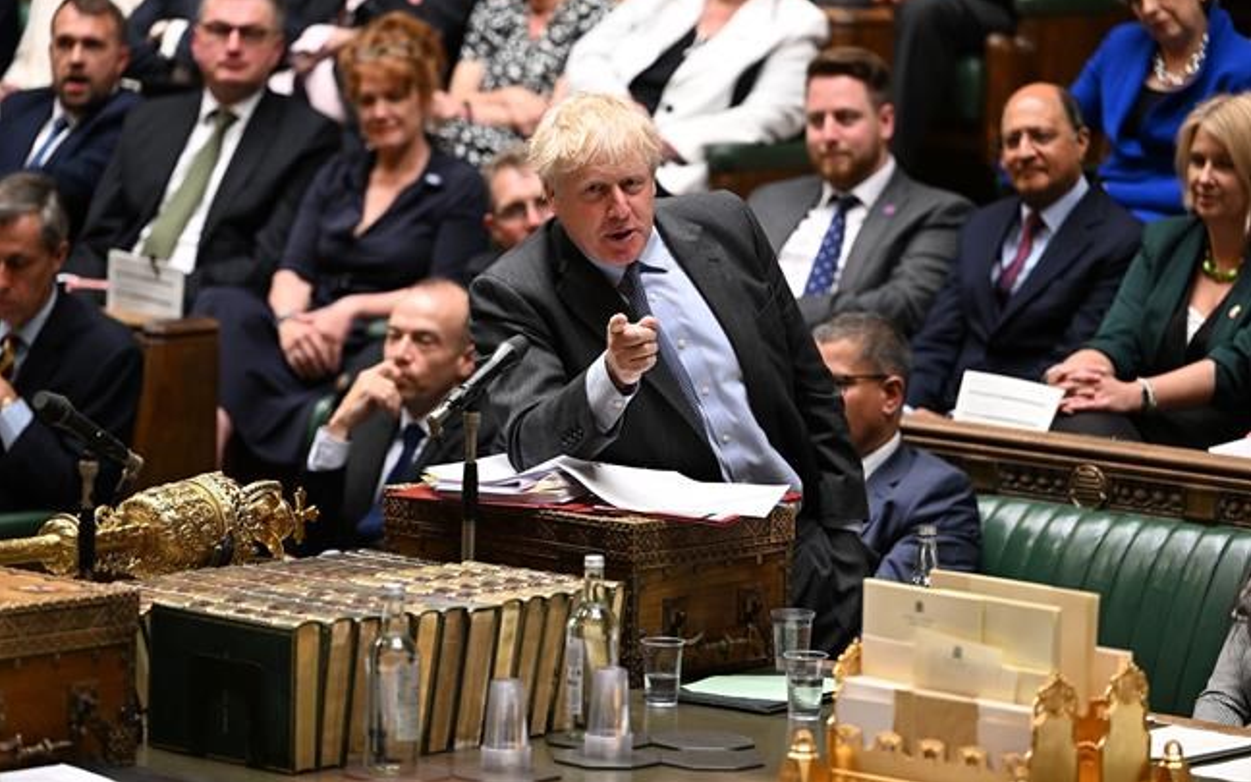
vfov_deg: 7.3
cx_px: 626
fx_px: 6103
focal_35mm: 179
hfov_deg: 11.7
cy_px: 366
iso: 2500
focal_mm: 175
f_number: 3.5
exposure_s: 1/160
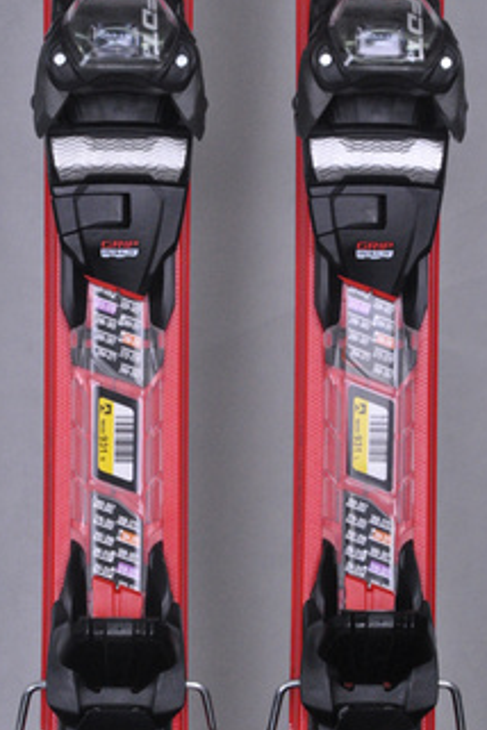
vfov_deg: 12.2
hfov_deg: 8.2
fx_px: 3409
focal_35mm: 168
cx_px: 238
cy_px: 484
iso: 3200
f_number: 9.5
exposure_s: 1/125
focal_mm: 80
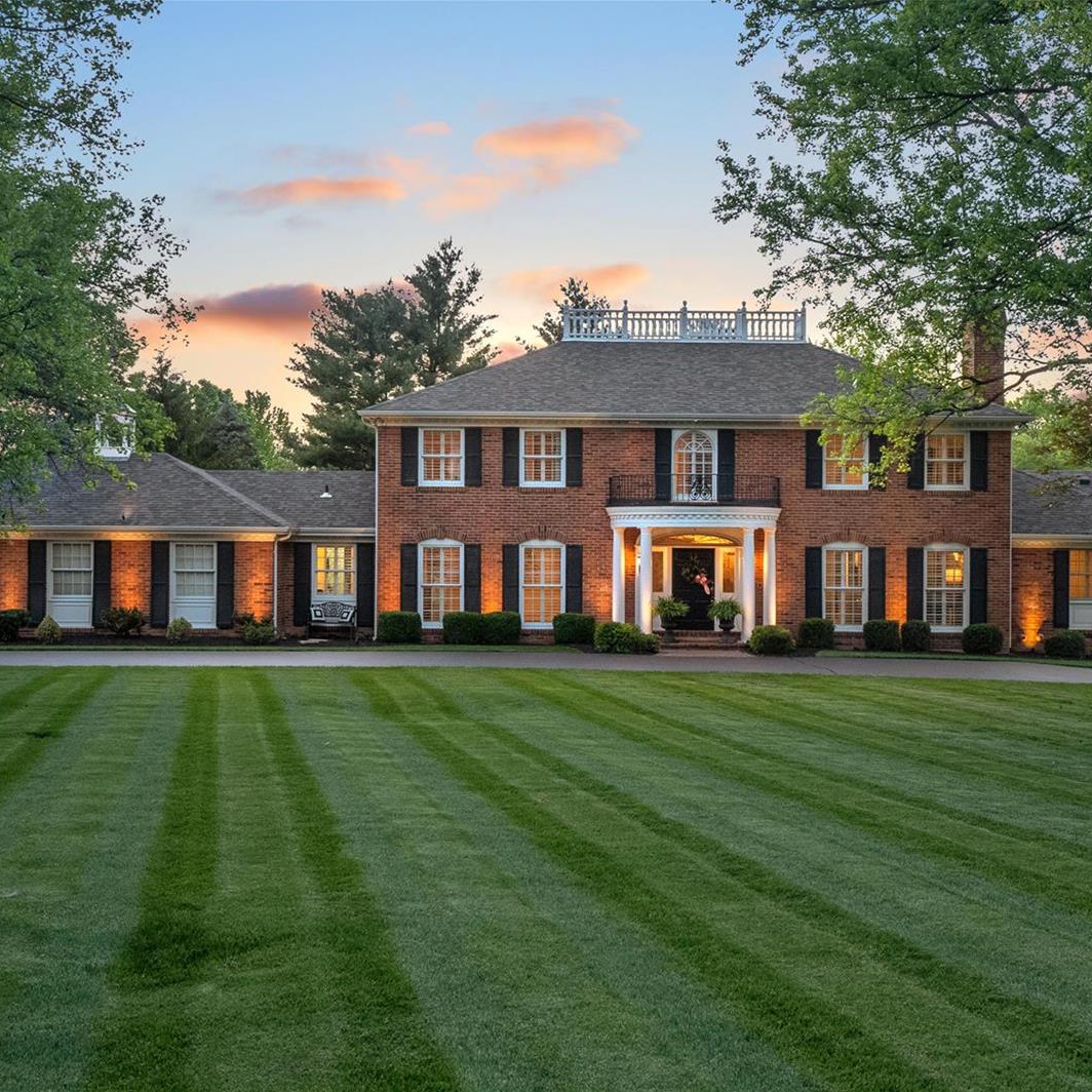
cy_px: 546
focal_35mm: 46
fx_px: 1642
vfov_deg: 36.8
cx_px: 600
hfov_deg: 36.8
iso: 800
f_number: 7.1
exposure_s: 1/30
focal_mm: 18
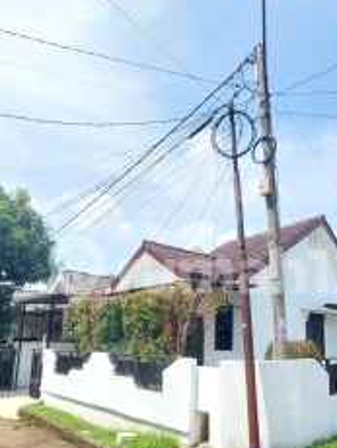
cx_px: 227
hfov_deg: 52.1
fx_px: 337
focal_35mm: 26
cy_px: 271
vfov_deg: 66.5
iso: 50
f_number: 2.2
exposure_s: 1/517
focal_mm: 1.74
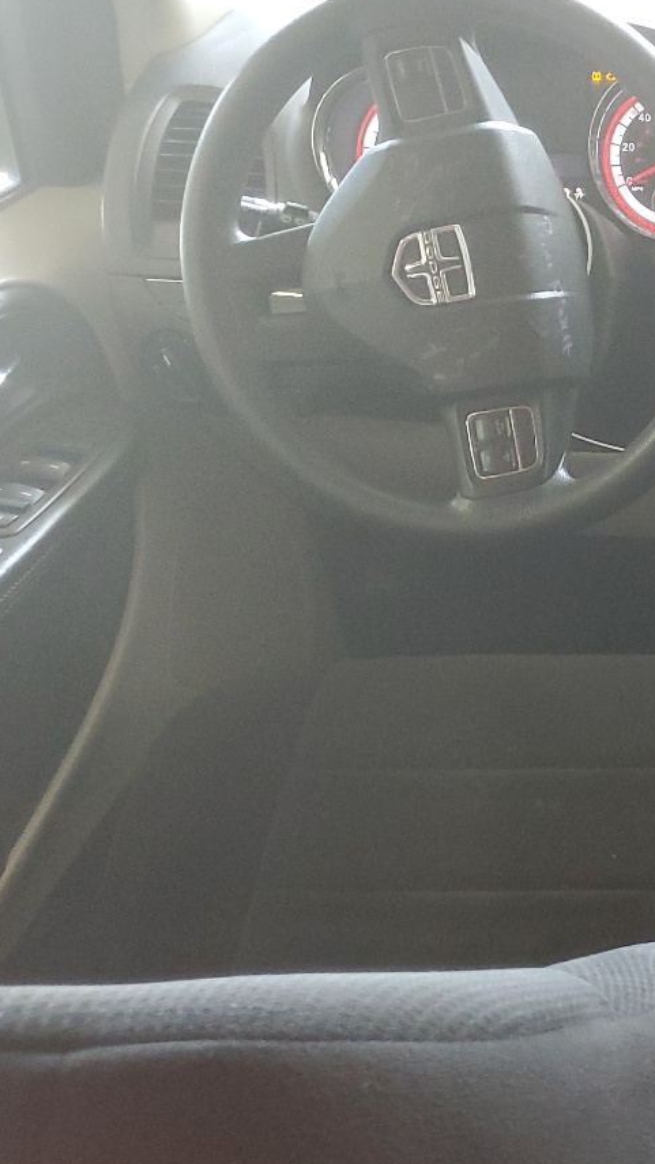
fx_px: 1636
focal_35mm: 53
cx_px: 1000
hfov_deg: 19.5
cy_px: 713
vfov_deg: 39.0
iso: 276
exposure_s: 1/60.2
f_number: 1.5
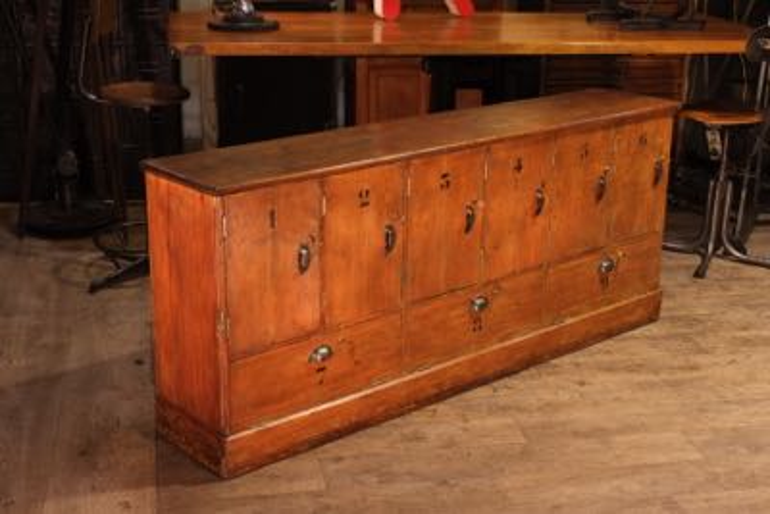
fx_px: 1134
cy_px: 257
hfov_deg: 37.5
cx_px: 385
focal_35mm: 53
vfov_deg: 25.5
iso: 2000
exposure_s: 1/125
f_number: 4.5
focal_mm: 35
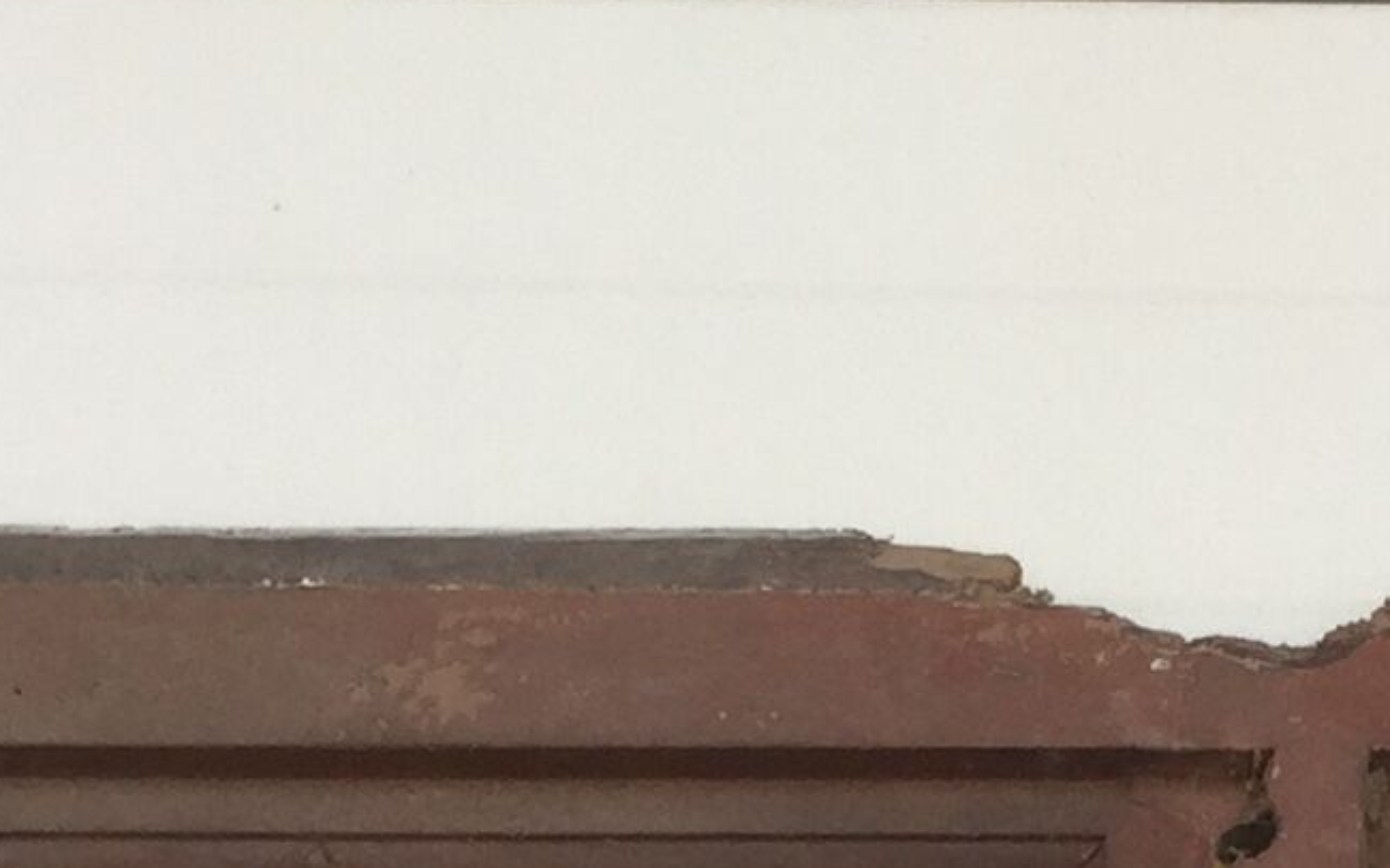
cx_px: 1287
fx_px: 6249
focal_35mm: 165
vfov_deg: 7.6
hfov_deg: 12.6
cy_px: 1770
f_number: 2.4
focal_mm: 3.3
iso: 25
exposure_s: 1/114
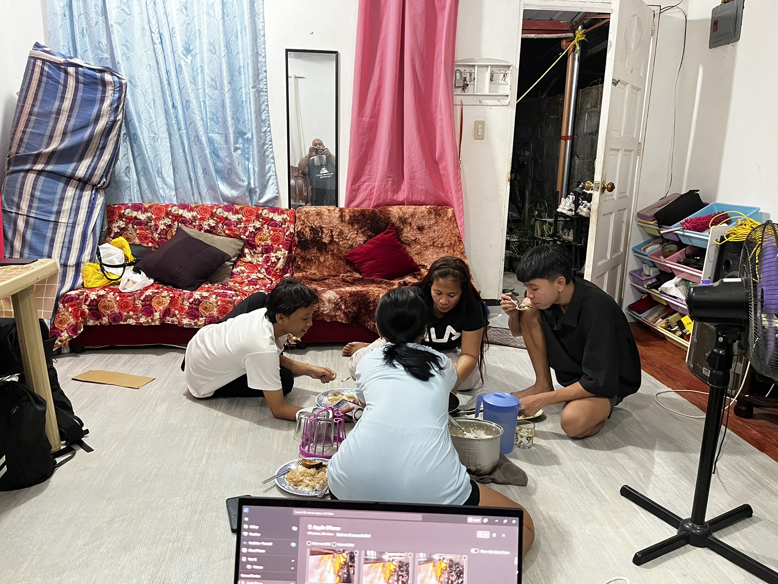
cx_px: 389
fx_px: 584
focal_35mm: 26
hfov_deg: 67.3
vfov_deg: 53.1
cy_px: 292
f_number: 1.6
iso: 500
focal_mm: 5.1
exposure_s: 1/60
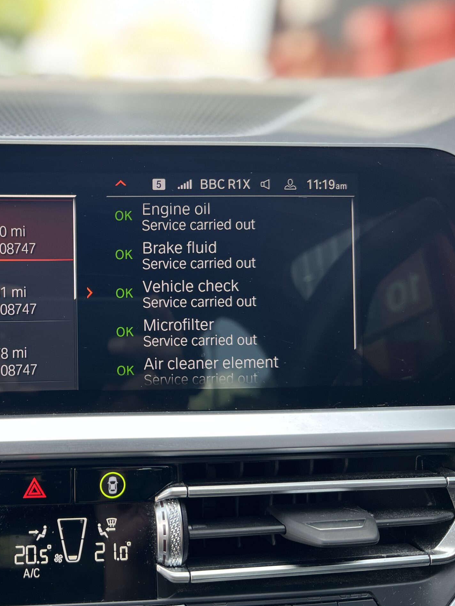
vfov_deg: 52.6
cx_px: 72
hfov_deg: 38.7
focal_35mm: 35
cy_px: 304
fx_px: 614
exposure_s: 1/150
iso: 64
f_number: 1.5
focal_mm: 5.7
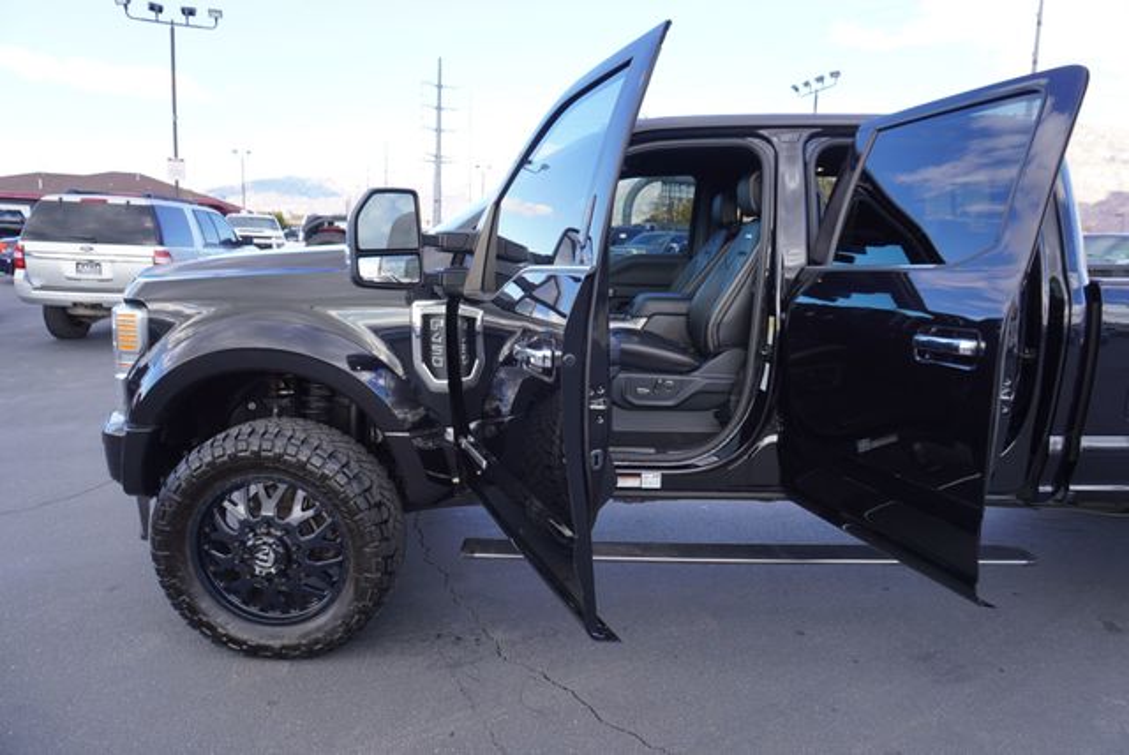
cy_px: 378
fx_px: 753
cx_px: 564
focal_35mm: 24
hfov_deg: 73.7
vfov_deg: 53.2
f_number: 5
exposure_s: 1/100
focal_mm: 16
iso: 100
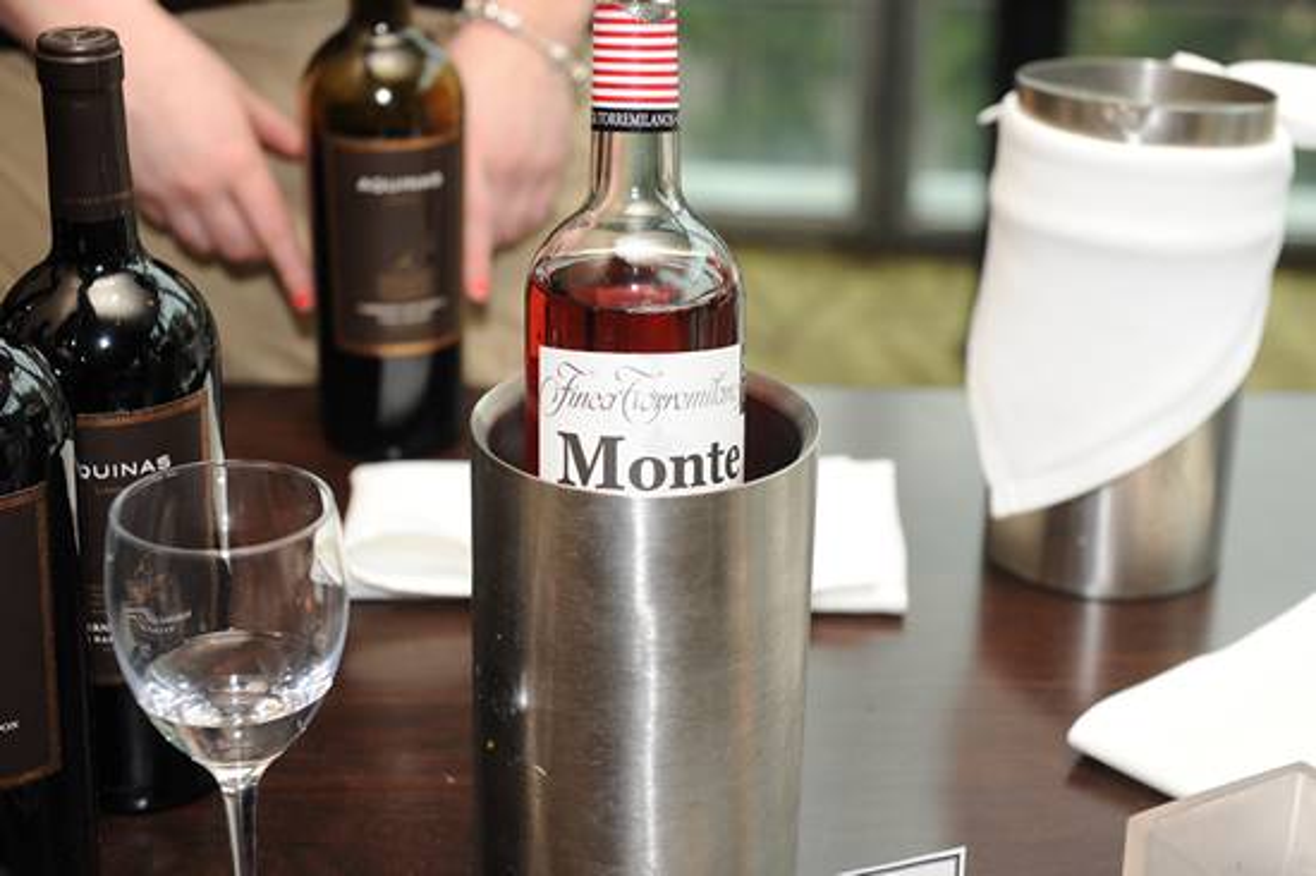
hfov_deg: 30.5
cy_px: 438
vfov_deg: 20.6
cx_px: 658
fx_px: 2411
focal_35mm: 66
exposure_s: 1/125
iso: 1000
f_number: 5
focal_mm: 66
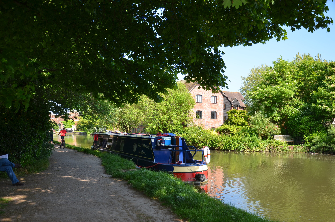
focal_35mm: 32
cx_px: 168
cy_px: 111
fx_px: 293
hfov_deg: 59.6
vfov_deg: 41.5
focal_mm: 21
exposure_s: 1/250
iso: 100
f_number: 4.5
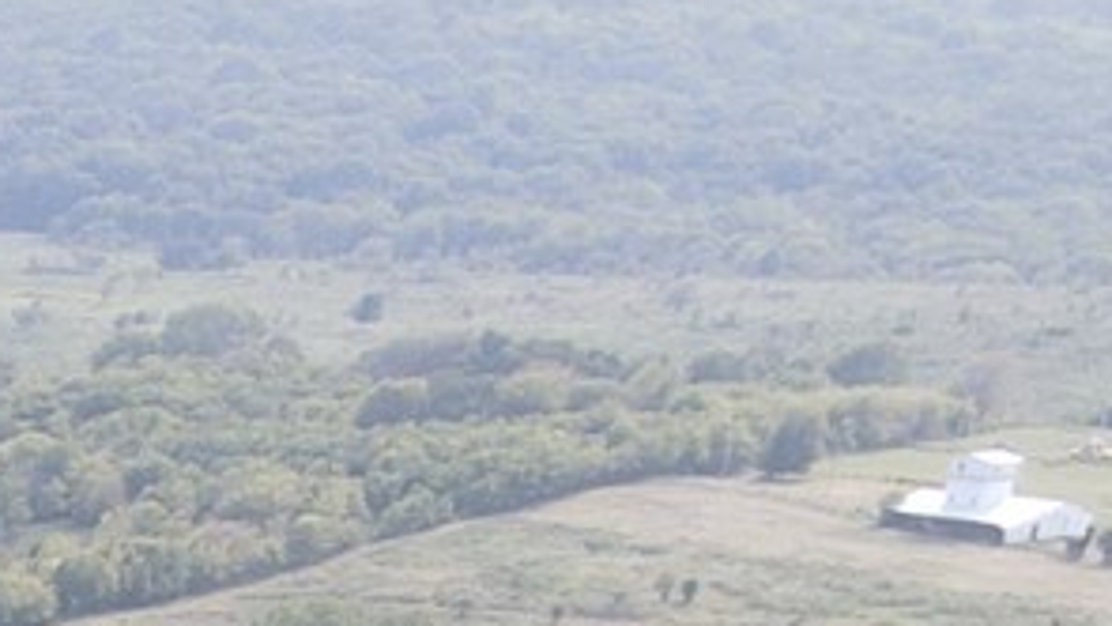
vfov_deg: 6.0
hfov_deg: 10.1
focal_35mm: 170
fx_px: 5013
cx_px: -2009
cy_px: 2523
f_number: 2.8
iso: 100
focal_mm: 4.5
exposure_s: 1/125
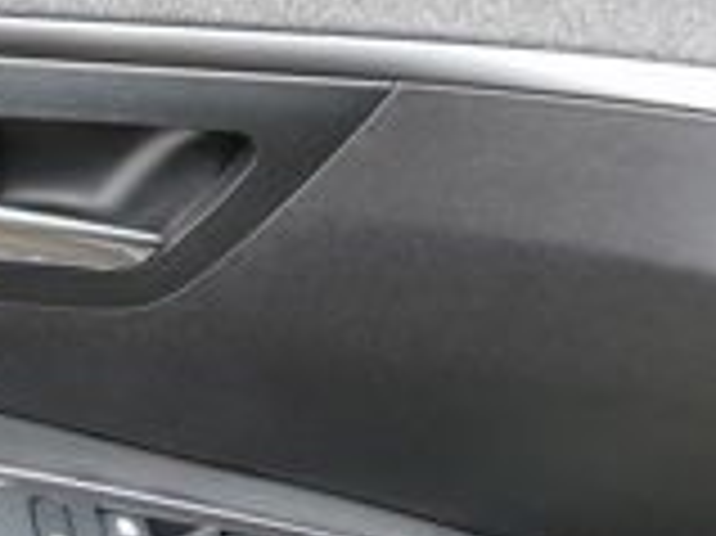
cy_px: 437
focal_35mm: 136
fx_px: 2811
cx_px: -248
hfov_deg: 13.9
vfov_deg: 10.9
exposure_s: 1/50
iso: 125
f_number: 1.8
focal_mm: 5.58
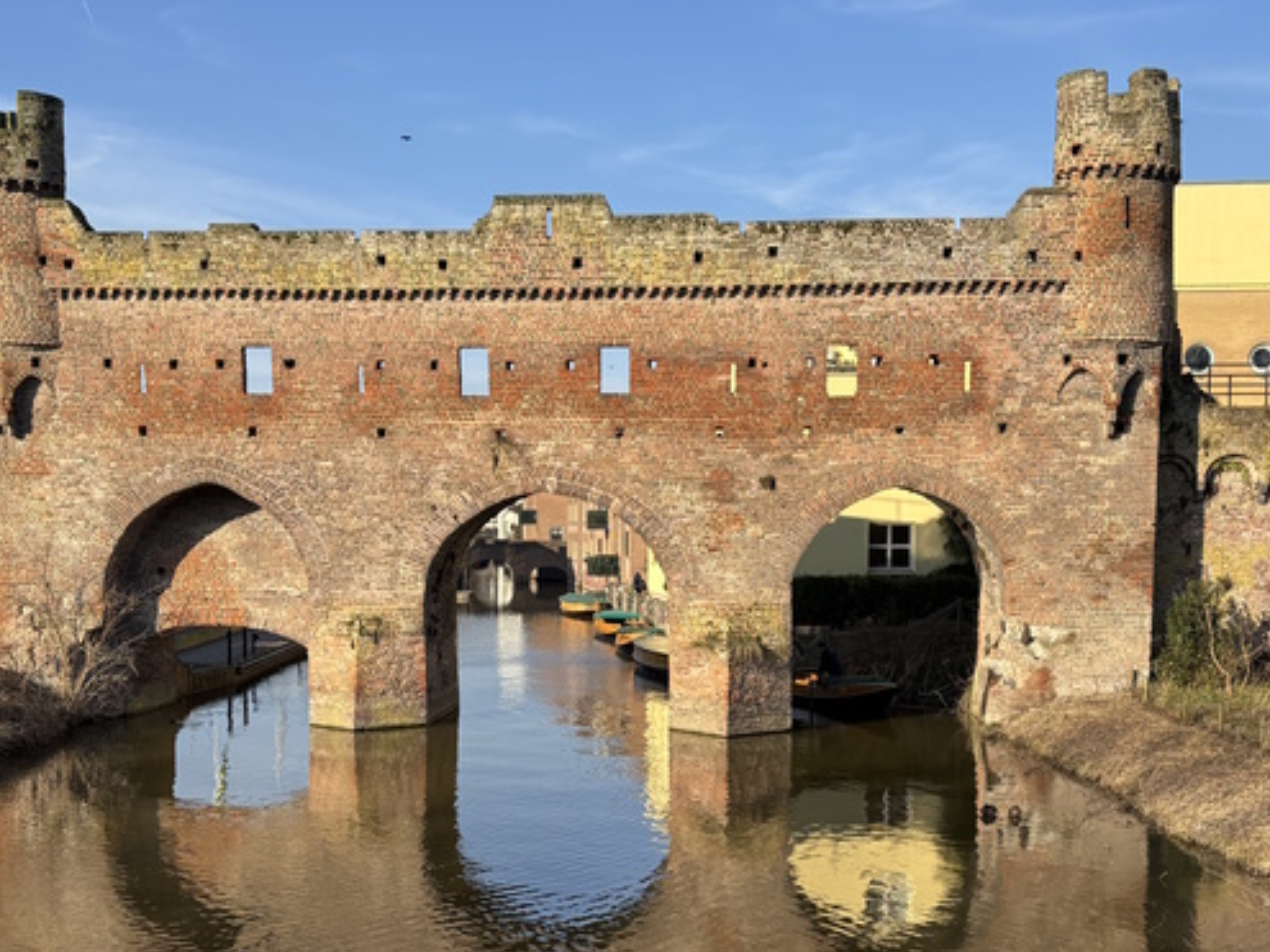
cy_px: 603
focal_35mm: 42
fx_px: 1541
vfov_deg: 34.1
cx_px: 600
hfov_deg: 44.8
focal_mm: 5.96
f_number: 1.6
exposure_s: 1/2342
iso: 50
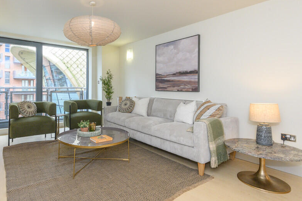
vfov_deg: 59.3
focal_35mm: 21
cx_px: 120
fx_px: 176
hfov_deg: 80.2
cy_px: 90
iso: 1250
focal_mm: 16
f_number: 8
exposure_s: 1/60
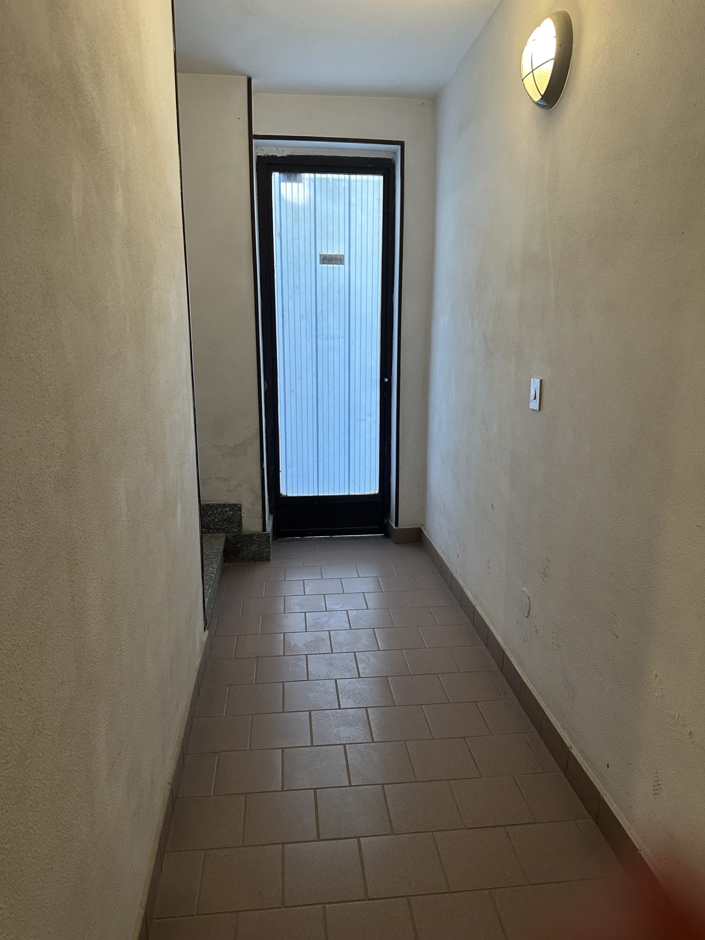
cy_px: 470
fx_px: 652
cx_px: 352
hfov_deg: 56.8
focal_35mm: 24
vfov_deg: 71.6
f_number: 1.78
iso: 320
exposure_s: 1/60
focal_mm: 6.86
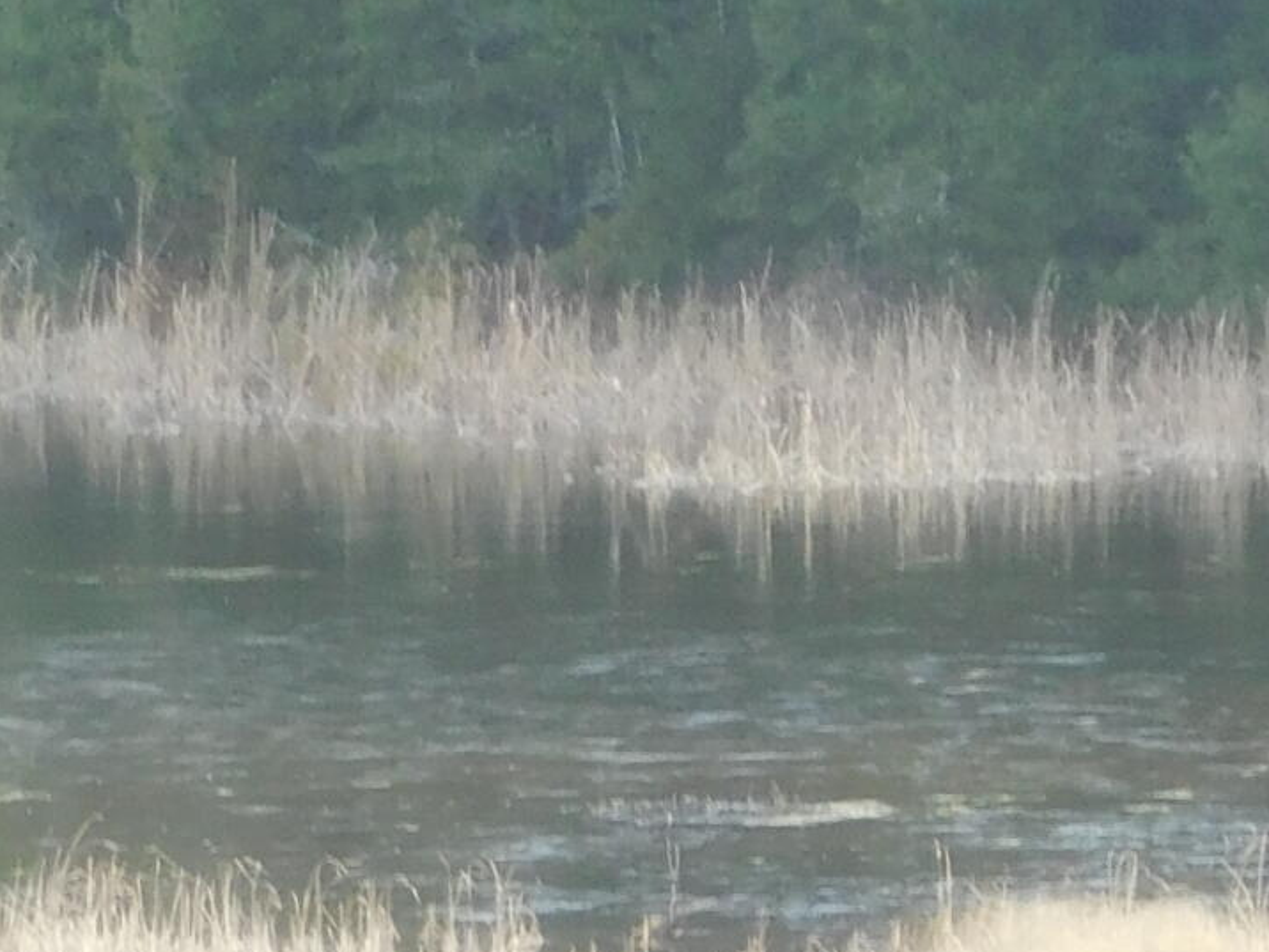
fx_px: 26101
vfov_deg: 2.1
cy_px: -800
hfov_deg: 2.8
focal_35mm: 712
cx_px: 1180
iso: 125
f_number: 5.3
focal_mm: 30.1
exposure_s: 1/50
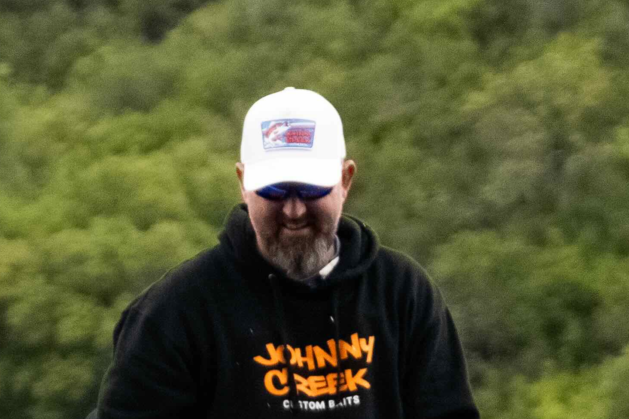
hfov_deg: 4.5
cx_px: -665
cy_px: 1041
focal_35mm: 454
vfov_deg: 3.0
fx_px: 7933
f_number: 2.8
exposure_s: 1/500
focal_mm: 70
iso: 8000
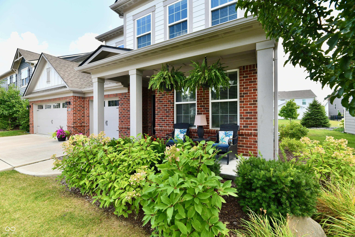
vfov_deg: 81.2
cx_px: 178
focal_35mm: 14
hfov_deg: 104.3
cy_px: 118
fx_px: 138
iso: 640
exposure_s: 1/320
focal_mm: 14
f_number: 9
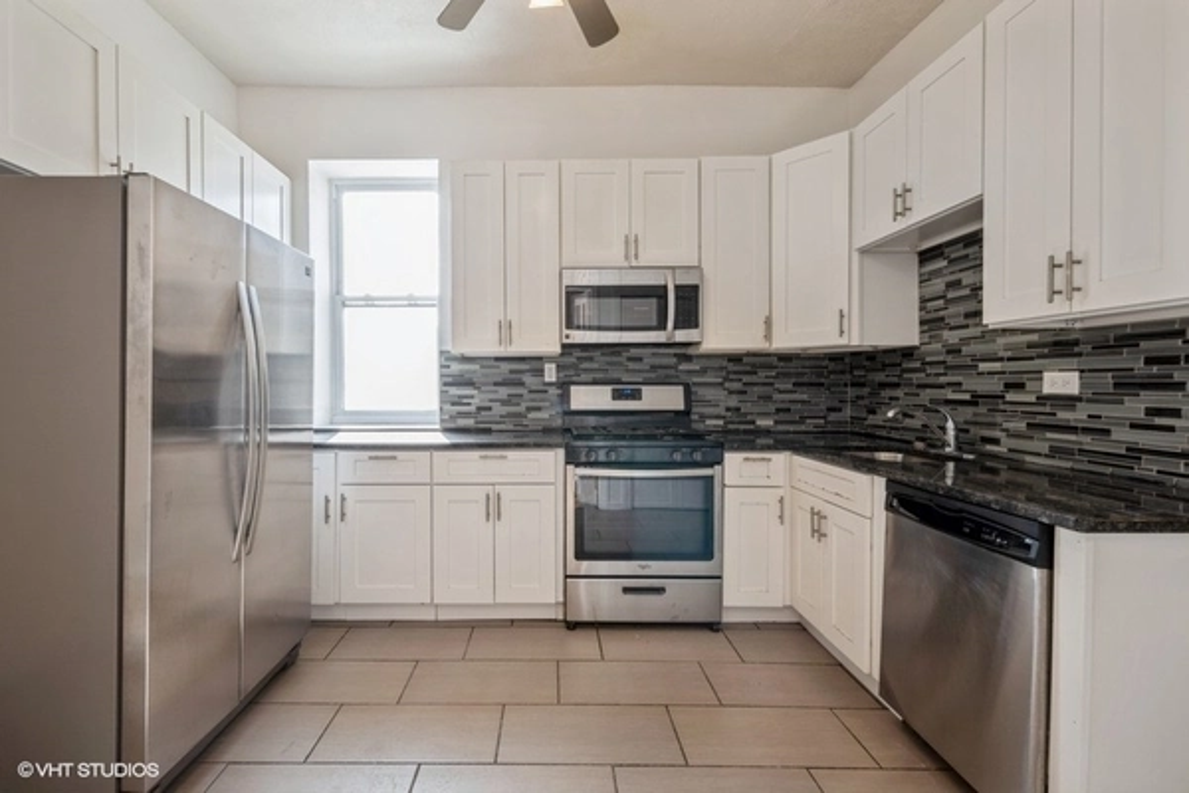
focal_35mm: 15
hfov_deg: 100.4
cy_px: 396
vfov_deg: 77.3
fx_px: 495
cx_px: 594
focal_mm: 15
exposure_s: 1/1.67
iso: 100
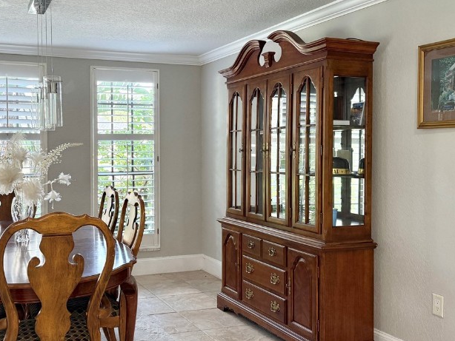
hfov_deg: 46.0
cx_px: 149
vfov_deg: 35.9
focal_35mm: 40
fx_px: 526
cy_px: 153
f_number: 1.78
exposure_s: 1/161
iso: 200
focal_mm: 6.76
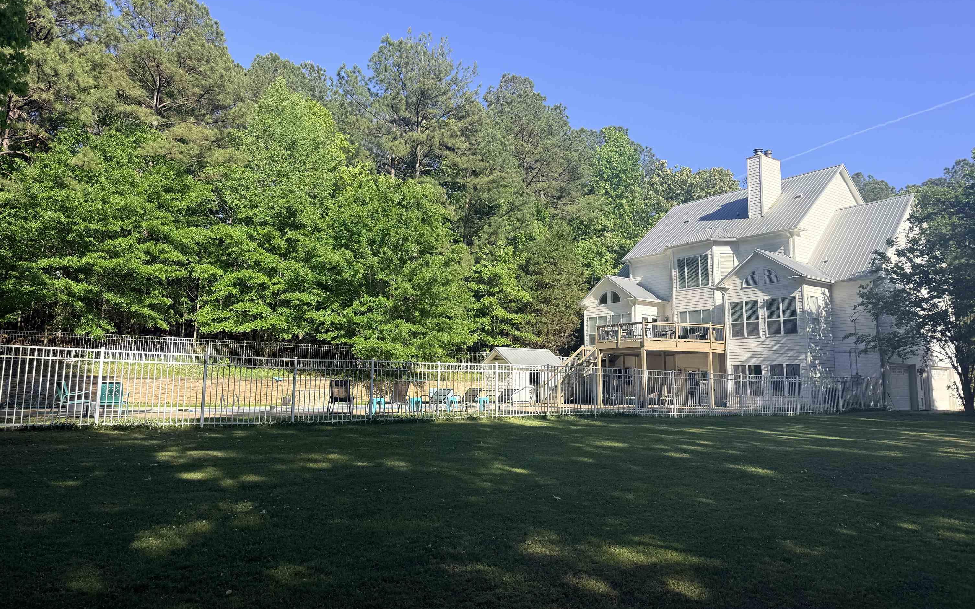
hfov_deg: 70.4
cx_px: 493
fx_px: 691
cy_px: 286
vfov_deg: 47.6
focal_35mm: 26
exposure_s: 1/2299
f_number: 1.78
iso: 80
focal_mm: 6.76
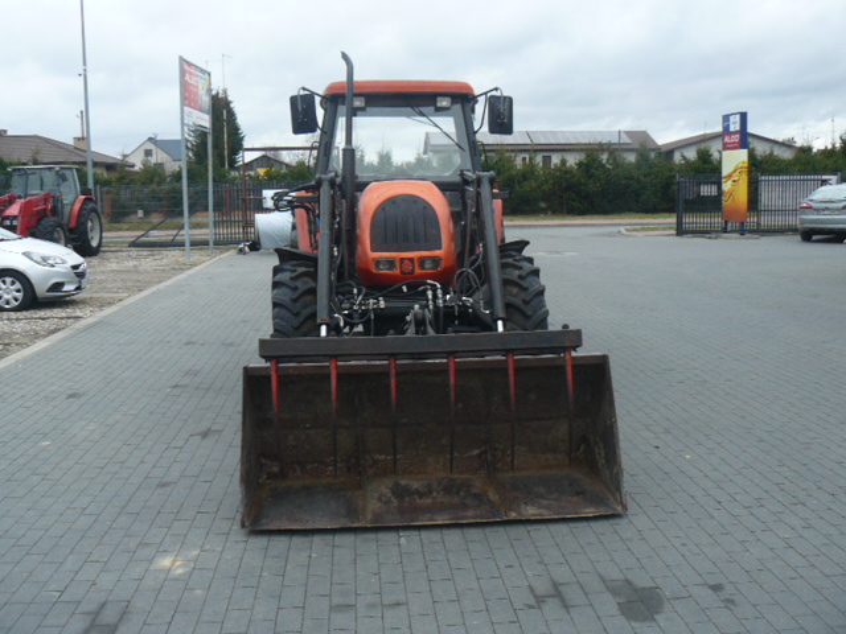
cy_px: 317
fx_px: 880
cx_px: 423
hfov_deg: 51.4
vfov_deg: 39.7
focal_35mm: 36
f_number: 3.2
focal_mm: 6
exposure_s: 1/100
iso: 100
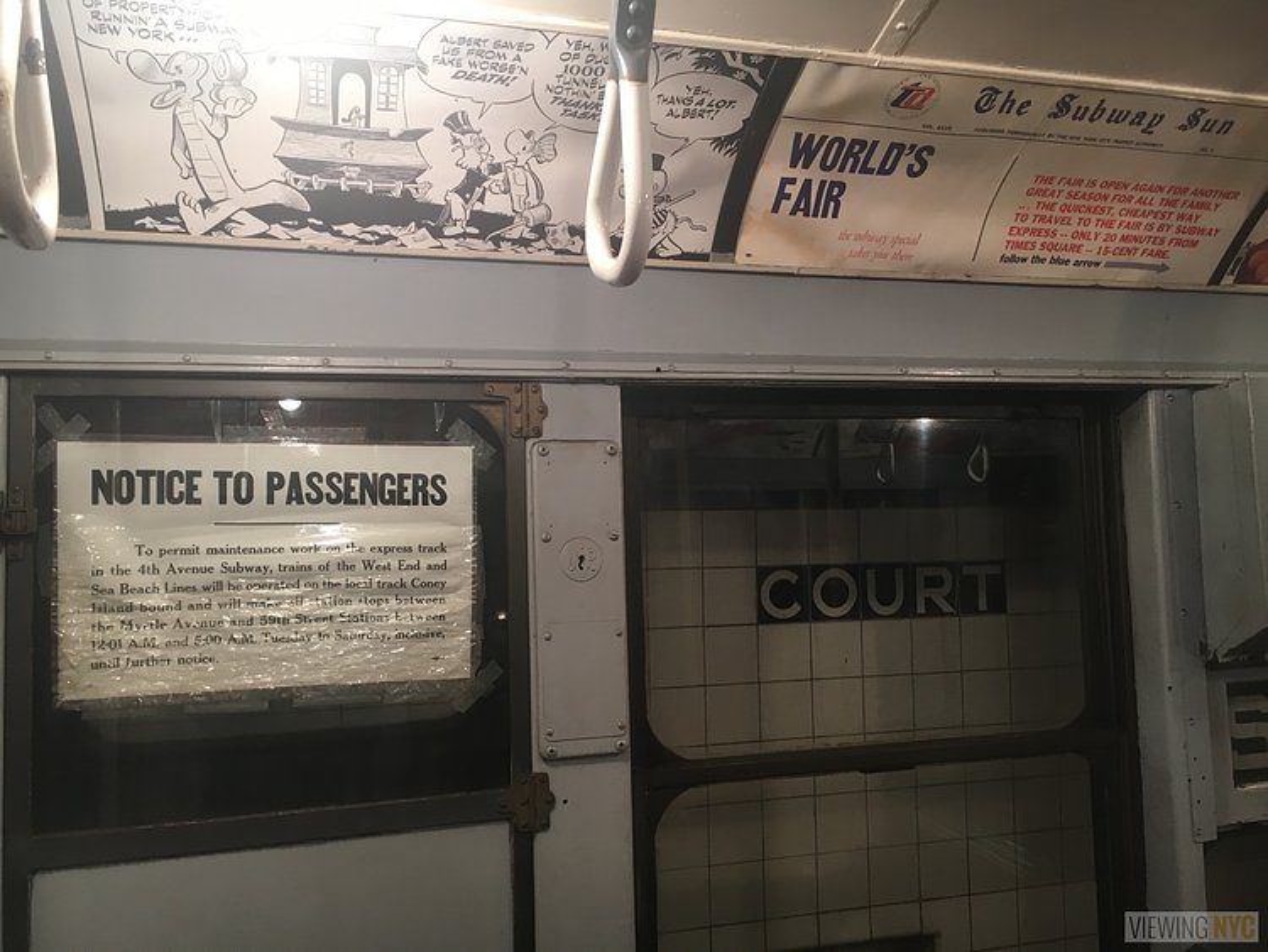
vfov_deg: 48.3
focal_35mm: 29
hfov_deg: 61.6
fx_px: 1063
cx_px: 634
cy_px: 476
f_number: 2.2
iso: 64
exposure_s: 1/30
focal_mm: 4.15
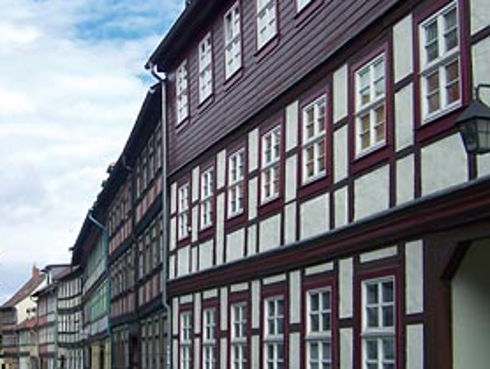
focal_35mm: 58
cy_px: 165
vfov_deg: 25.3
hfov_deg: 32.9
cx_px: 161
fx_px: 822
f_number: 2.8
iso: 64
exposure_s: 1/400
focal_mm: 6.3
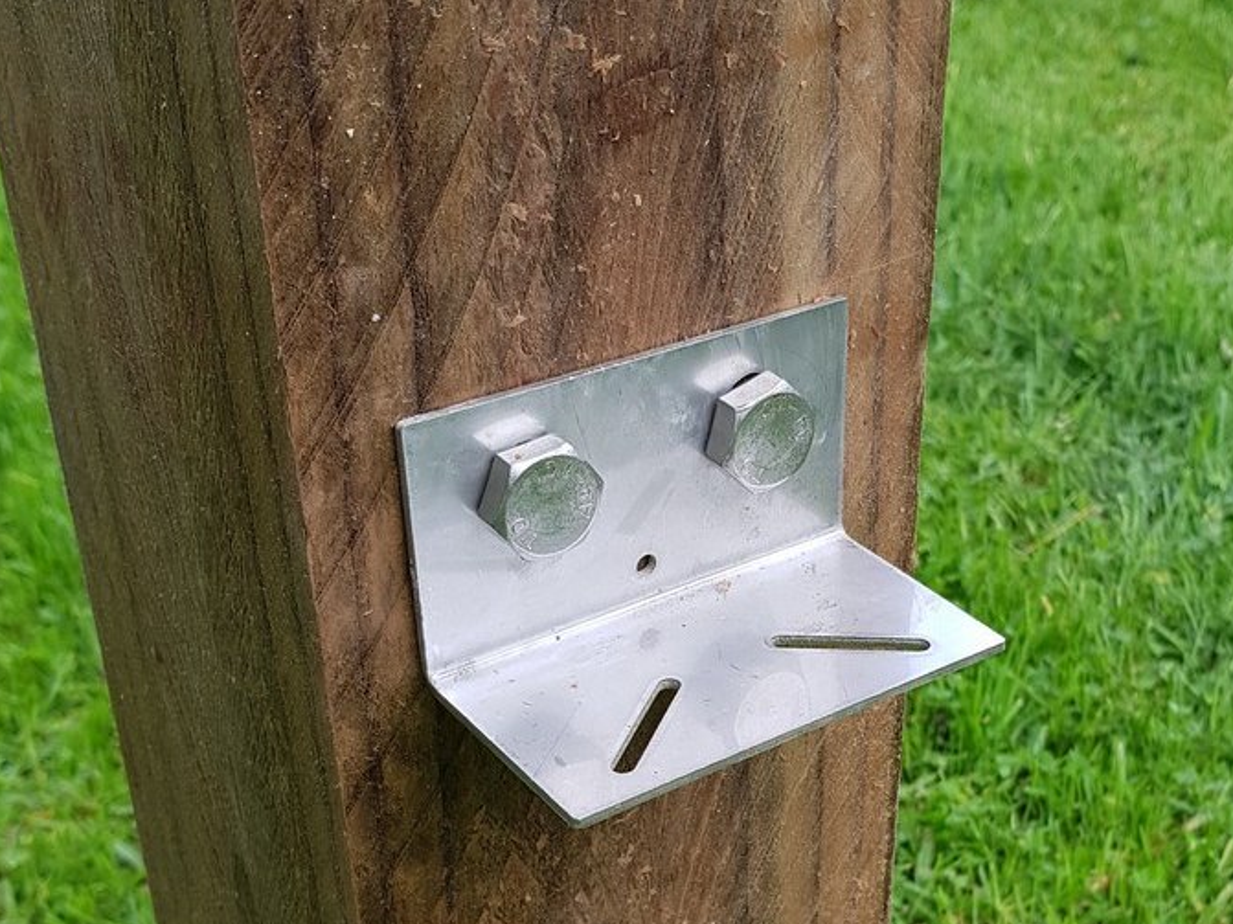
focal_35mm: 31
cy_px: 518
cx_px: 579
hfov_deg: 58.3
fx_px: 1104
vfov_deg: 45.3
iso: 40
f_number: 1.7
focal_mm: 4.2
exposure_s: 1/184
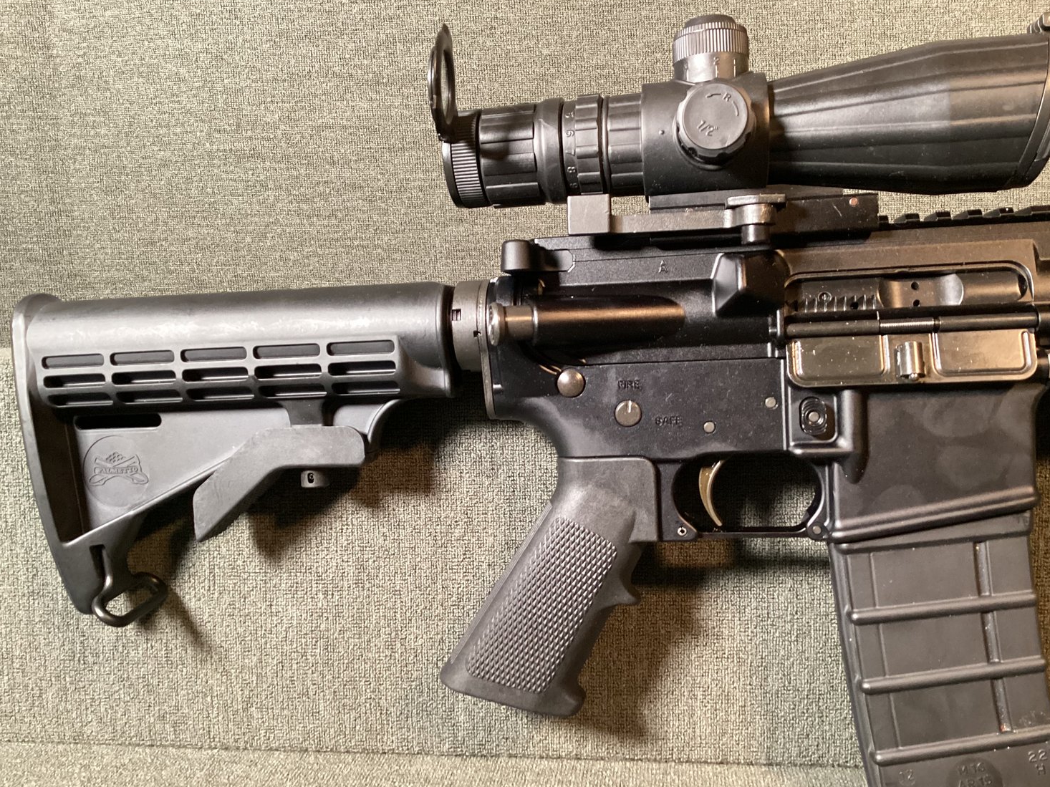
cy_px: 396
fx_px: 970
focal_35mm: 32
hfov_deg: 56.8
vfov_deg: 44.1
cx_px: 540
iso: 400
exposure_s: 1/33
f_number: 2.4
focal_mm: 3.3
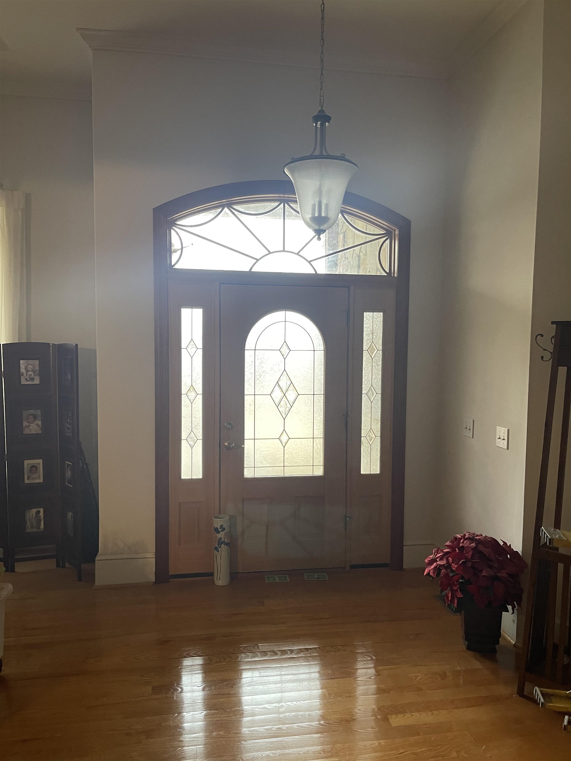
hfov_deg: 54.9
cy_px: 380
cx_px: 286
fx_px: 550
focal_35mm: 25
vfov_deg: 69.4
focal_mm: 5.1
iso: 250
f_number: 1.6
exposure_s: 1/60
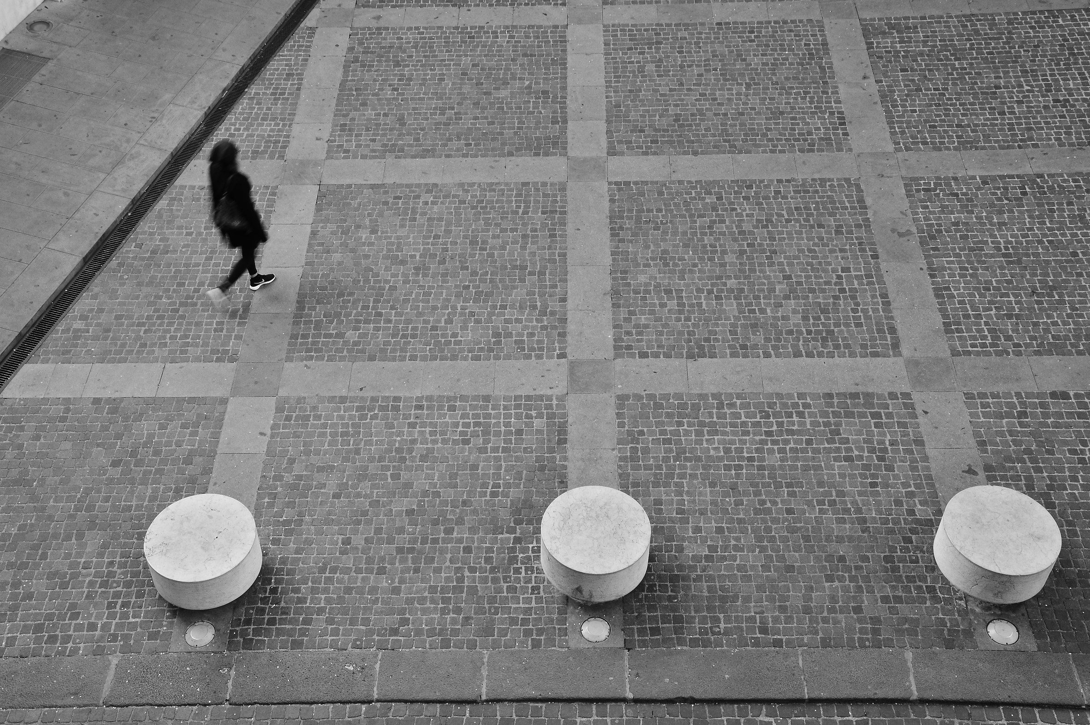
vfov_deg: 29.8
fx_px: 1361
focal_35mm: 45
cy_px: 362
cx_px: 545
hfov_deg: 43.6
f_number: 9
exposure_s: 1/30
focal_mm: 30
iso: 200
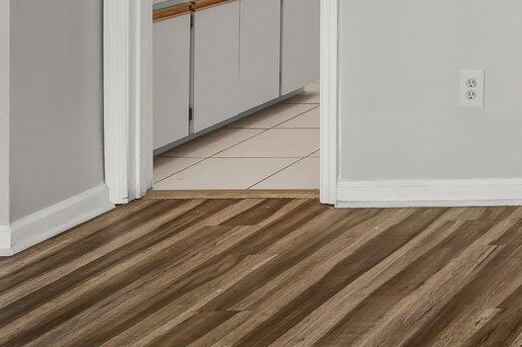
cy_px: -207
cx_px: 1000
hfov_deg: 19.3
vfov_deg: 17.0
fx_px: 1026
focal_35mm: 71
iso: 400
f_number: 8
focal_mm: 18.2
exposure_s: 1/8
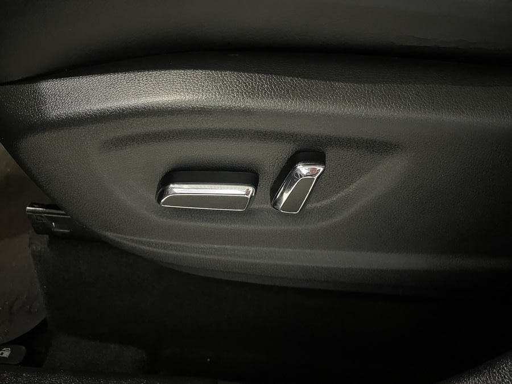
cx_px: 256
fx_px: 385
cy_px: 192
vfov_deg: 53.1
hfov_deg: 67.3
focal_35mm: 26
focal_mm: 4.2
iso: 2000
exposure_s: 1/17
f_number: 1.6
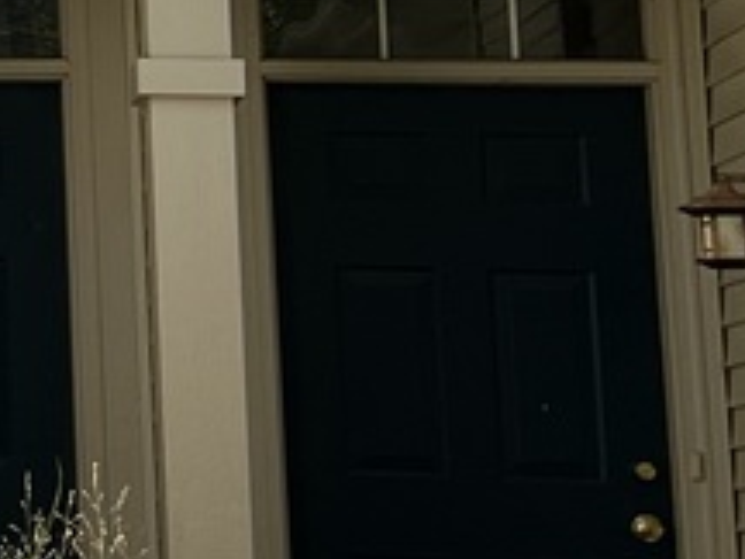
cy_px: -221
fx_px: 3723
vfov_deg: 8.4
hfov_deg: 9.0
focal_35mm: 173
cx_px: -1583
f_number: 1.5
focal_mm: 5.7
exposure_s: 1/3356
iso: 50
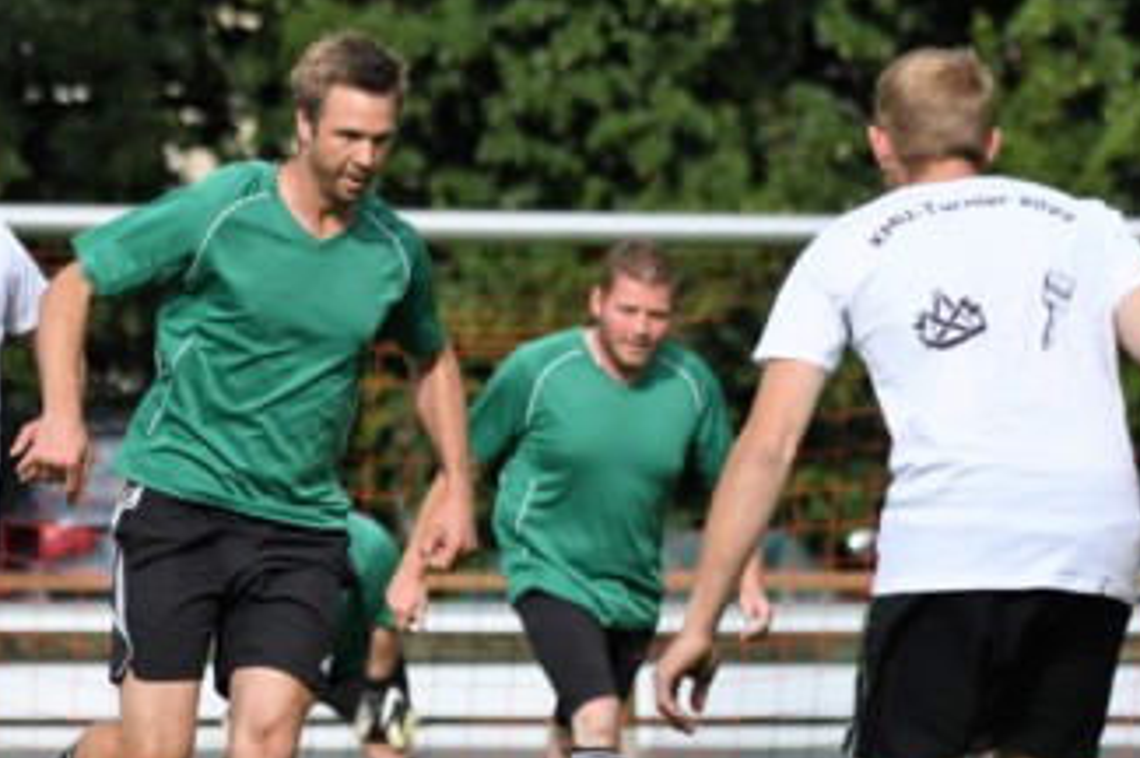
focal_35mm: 549
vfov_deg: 2.5
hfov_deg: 3.8
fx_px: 17367
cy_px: 590
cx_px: 284
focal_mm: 220
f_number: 5.6
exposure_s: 1/6400
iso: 1000
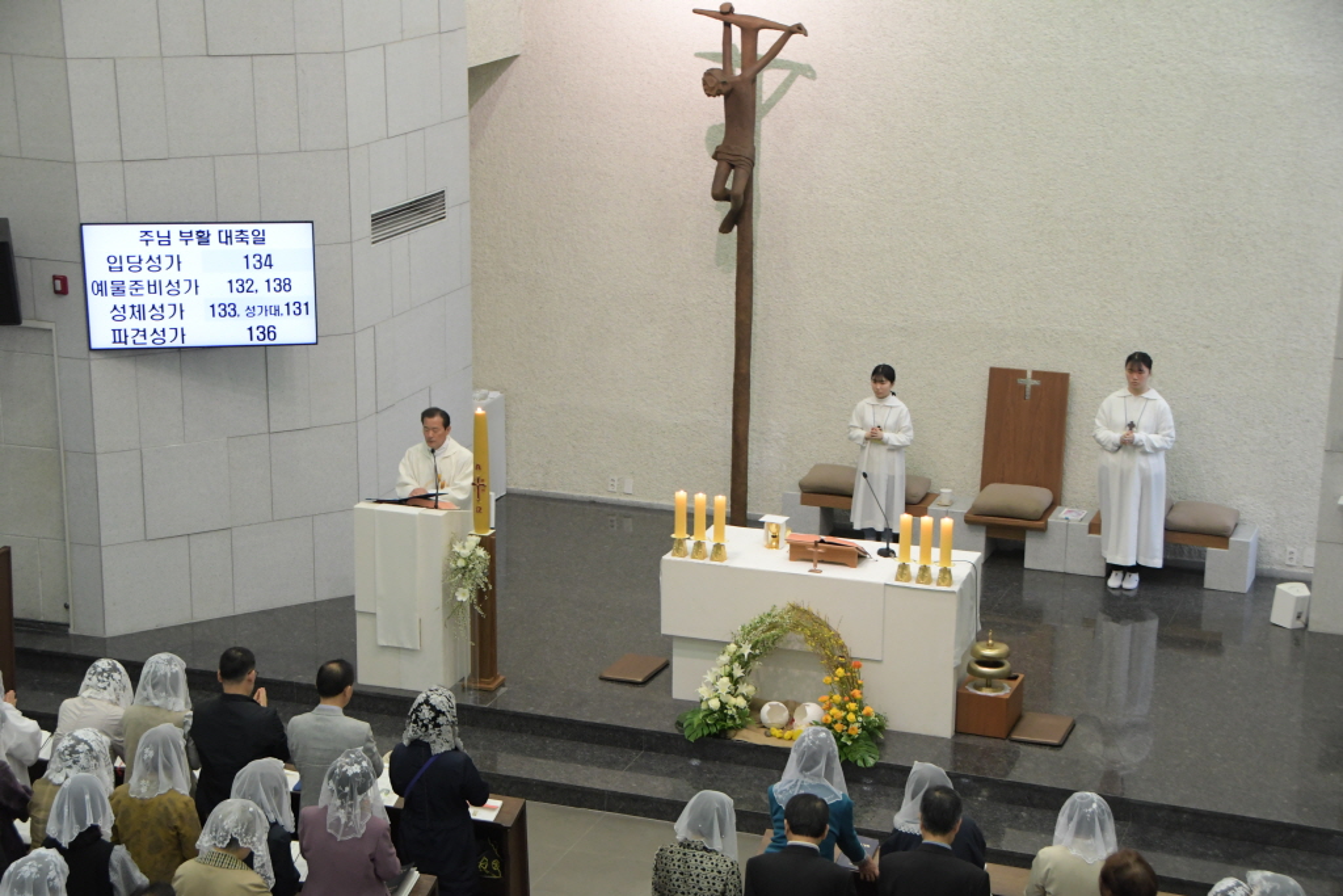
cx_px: 672
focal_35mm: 69
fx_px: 2574
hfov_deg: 29.2
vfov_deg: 19.7
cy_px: 448
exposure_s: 1/80
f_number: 8
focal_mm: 46
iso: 2500
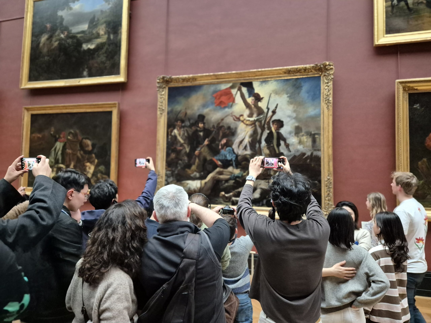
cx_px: 216
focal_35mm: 23
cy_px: 162
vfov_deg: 58.9
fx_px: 286
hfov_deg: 73.9
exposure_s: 1/100
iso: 2000
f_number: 1.8
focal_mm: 5.4
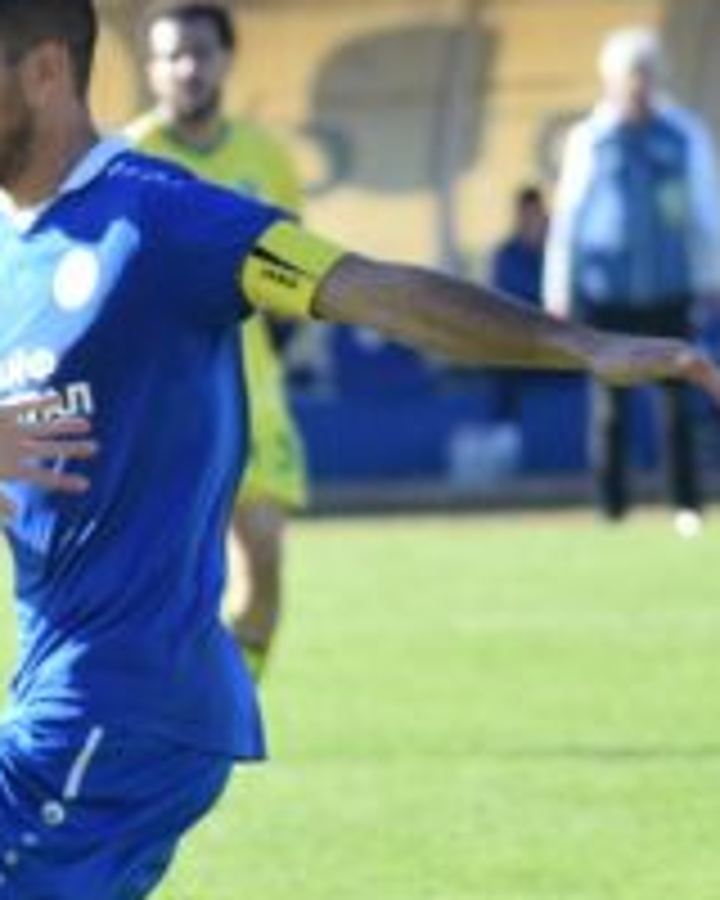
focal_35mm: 819
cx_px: -76
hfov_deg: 1.9
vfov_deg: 2.4
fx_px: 21828
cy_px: 549
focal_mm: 185
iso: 400
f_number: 5
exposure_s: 1/800
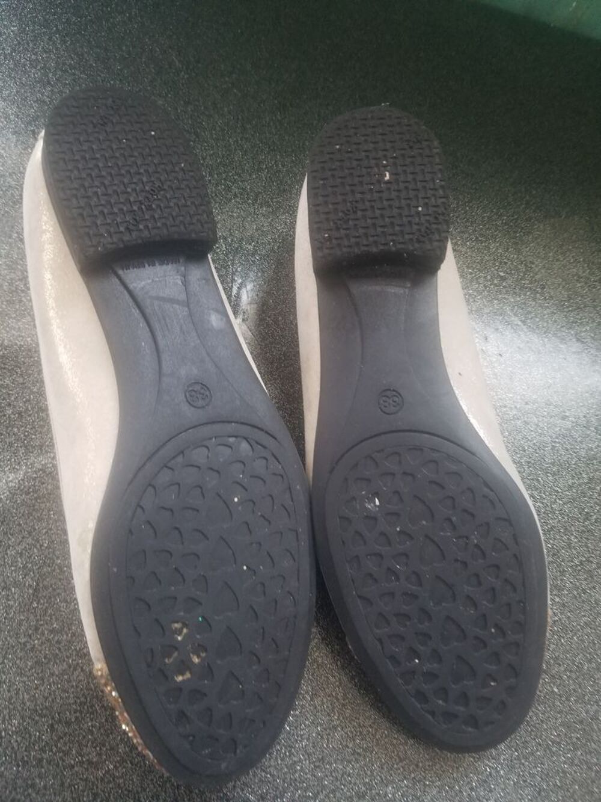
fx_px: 602
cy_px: 401
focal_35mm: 26
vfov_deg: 67.3
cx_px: 300
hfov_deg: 53.1
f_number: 1.7
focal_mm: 4.25
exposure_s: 1/10
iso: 250
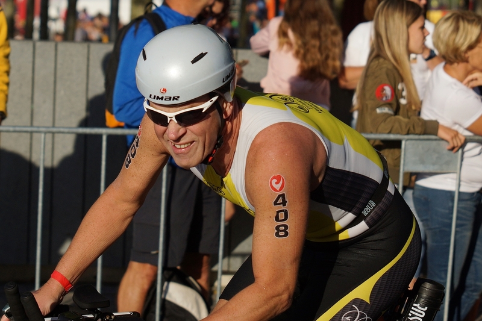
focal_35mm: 105
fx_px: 1405
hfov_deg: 19.5
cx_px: 241
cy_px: 160
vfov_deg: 13.0
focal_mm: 70
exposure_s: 1/3200
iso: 200
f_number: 4
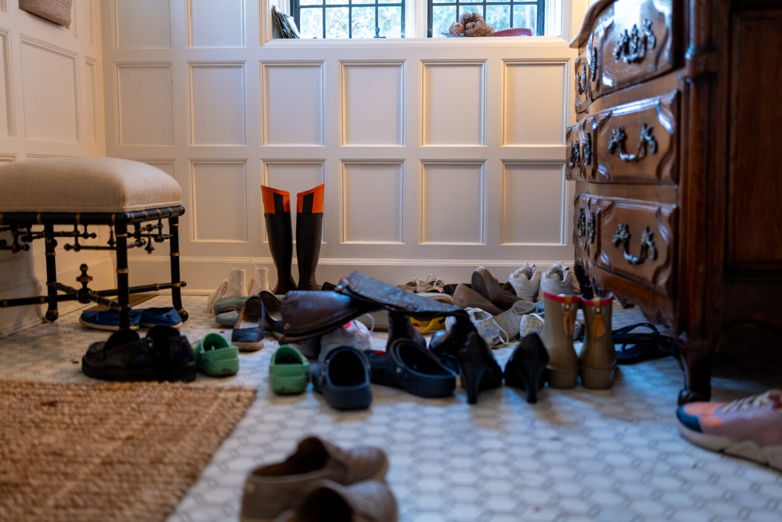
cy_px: 261
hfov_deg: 54.4
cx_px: 391
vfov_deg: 37.9
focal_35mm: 35
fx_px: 760
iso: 1000
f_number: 2
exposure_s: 1/60
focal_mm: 35
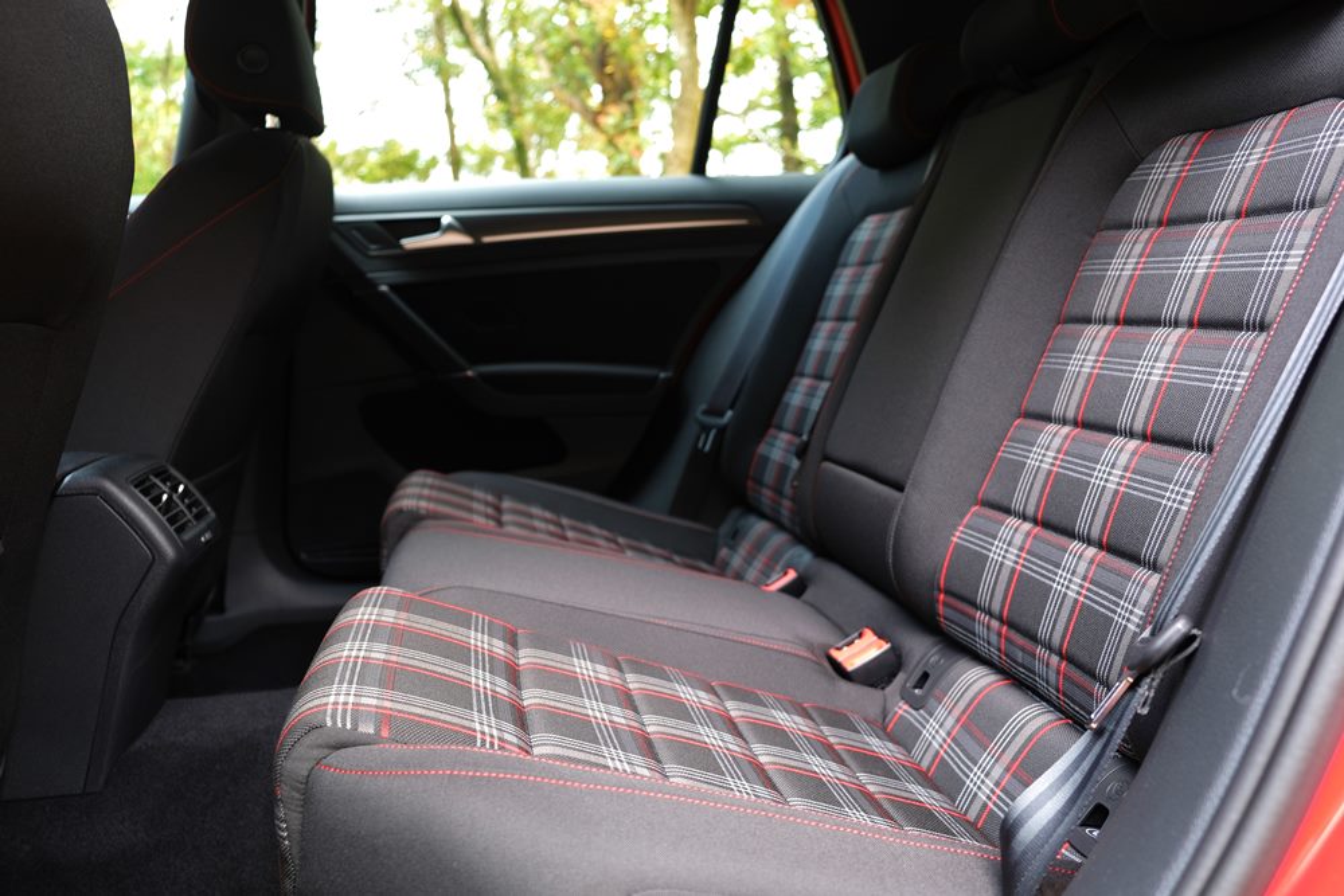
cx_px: 672
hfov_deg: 60.3
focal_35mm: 31
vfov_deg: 42.3
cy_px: 448
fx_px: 1157
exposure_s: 1/30
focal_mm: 20.5
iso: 80
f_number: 3.6
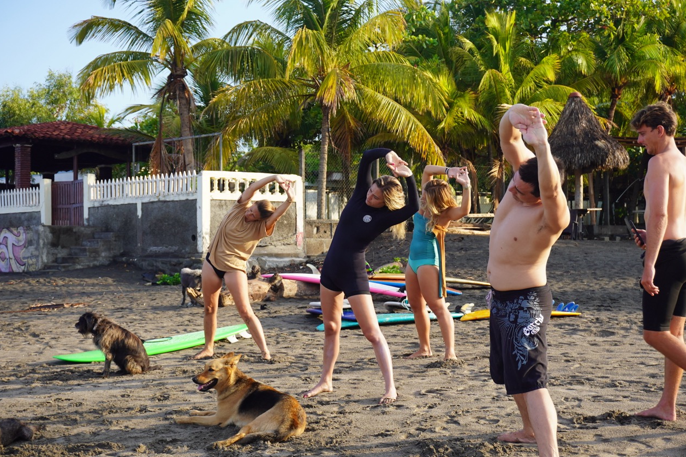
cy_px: 232
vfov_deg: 24.2
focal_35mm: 56
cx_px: 343
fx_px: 1067
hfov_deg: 35.6
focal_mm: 37
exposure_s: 1/200
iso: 100
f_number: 5.6
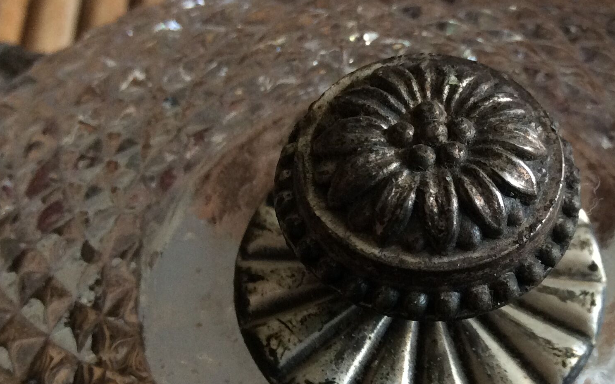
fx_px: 989
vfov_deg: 22.0
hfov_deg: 33.8
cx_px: 467
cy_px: 218
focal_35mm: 59
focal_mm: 3.3
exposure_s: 1/25
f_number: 2.4
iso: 125
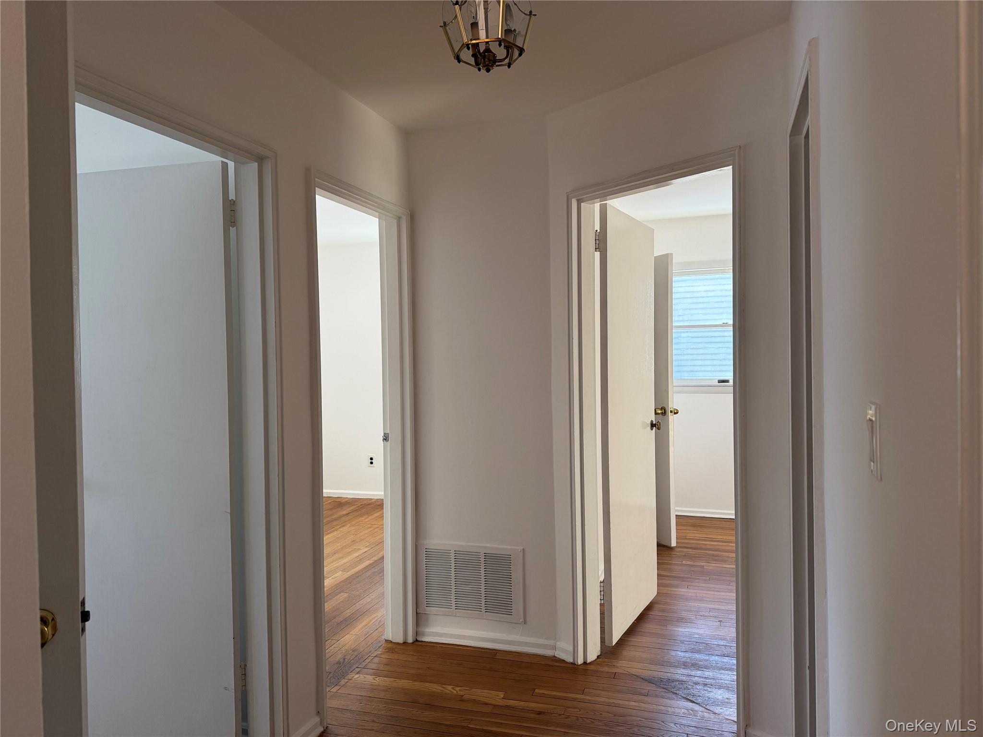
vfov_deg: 56.8
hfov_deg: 71.6
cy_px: 368
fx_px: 682
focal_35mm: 24
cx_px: 492
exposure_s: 1/170
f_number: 1.78
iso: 160
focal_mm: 6.76
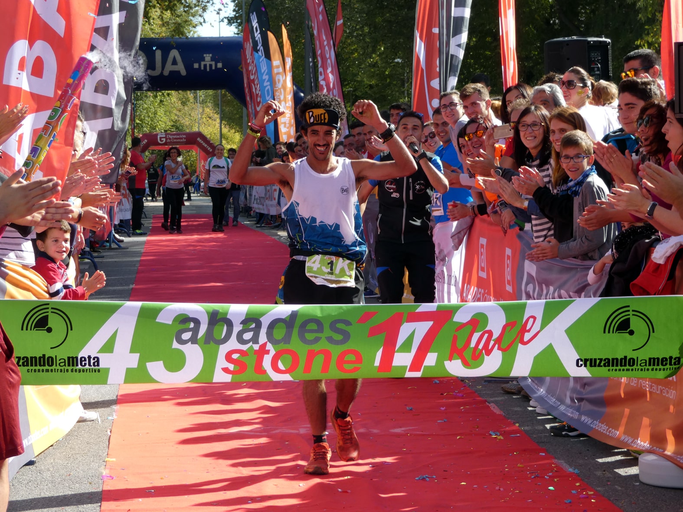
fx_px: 2210
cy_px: 256
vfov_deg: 13.2
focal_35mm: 112
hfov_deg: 17.6
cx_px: 342
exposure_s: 1/200
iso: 80
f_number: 5
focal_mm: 20.1
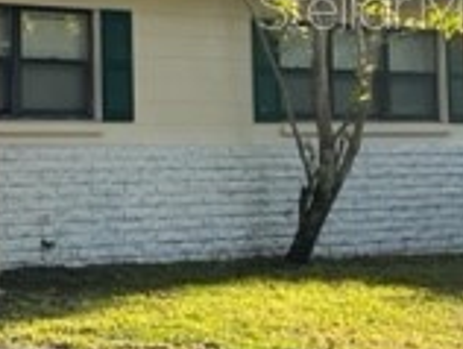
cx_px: -404
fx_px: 1407
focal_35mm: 105
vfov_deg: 13.9
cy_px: 6
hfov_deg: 15.6
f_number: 1.6
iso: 32
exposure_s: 1/774
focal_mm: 4.2
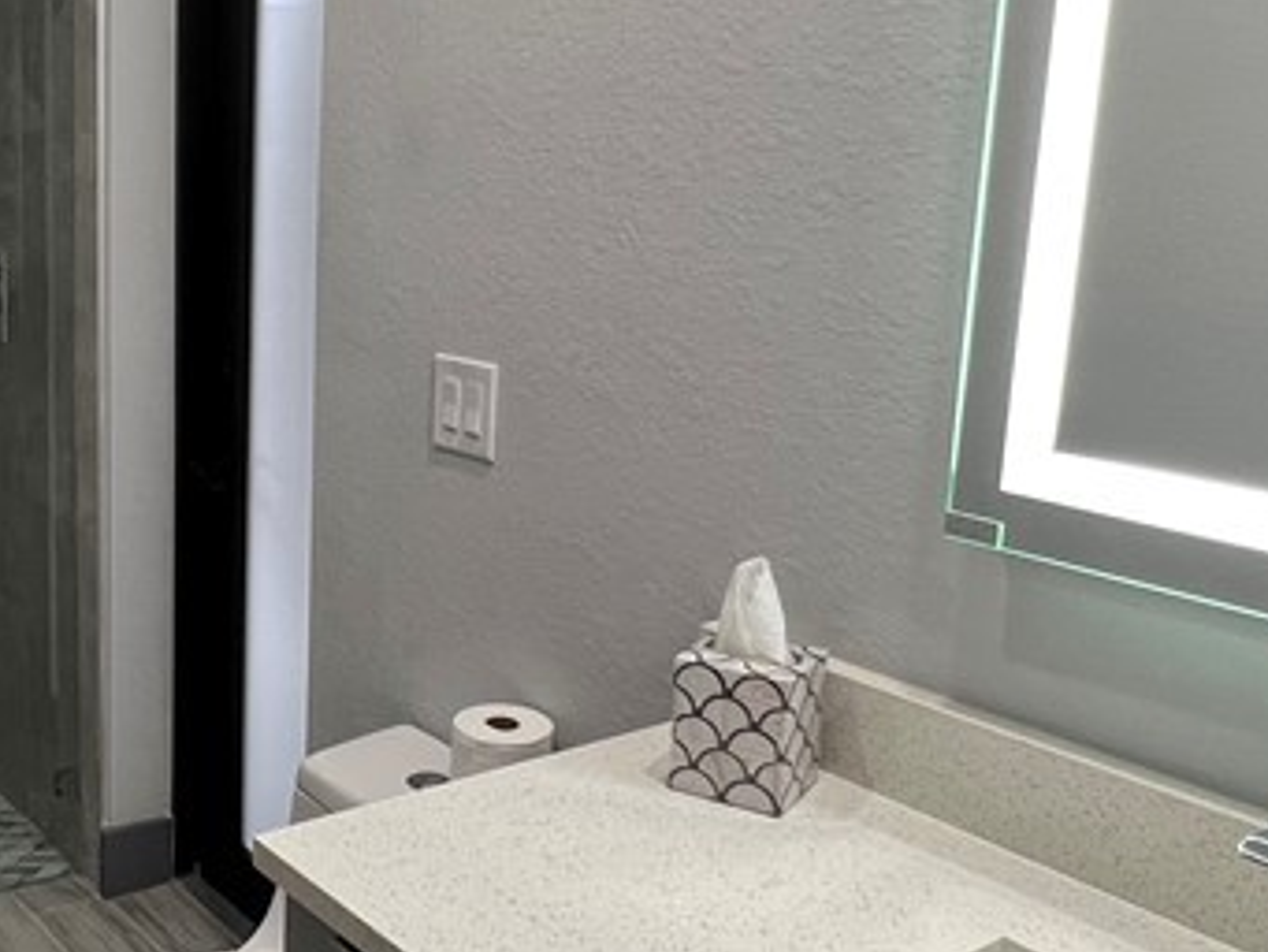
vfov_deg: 36.8
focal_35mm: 39
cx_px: 372
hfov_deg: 46.7
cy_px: 431
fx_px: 1429
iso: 160
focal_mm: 1.57
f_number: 1.8
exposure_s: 1/60
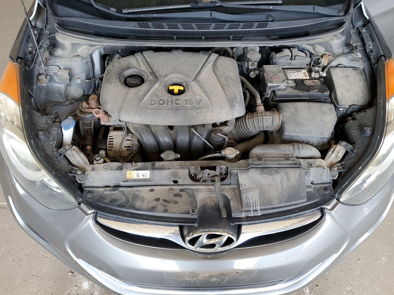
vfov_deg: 49.7
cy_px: 144
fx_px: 319
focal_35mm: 28
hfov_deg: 63.4
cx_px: 193
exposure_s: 1/120
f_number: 1.5
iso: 90
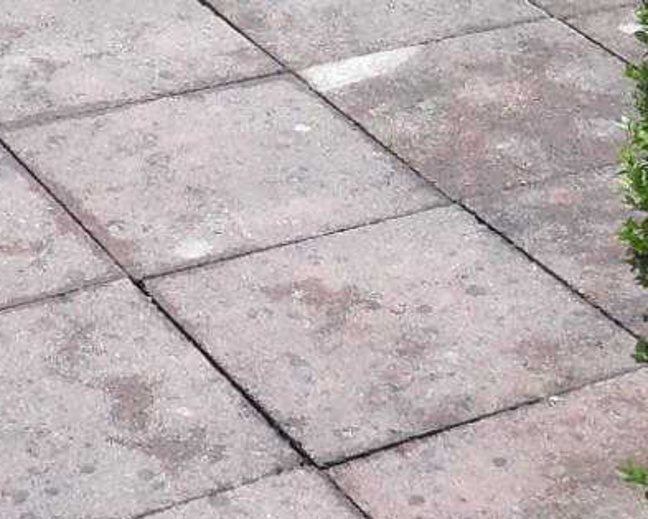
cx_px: 424
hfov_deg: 15.7
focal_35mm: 122
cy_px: 26
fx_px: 2341
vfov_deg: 12.5
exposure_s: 1/90
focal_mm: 4.2
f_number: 7.5
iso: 80
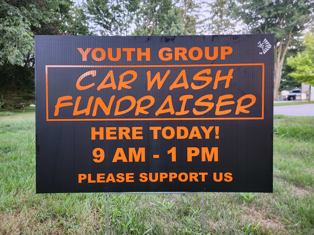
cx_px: 157
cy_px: 118
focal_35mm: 23
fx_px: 209
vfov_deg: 58.9
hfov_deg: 73.9
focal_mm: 5.4
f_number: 1.8
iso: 640
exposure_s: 1/30
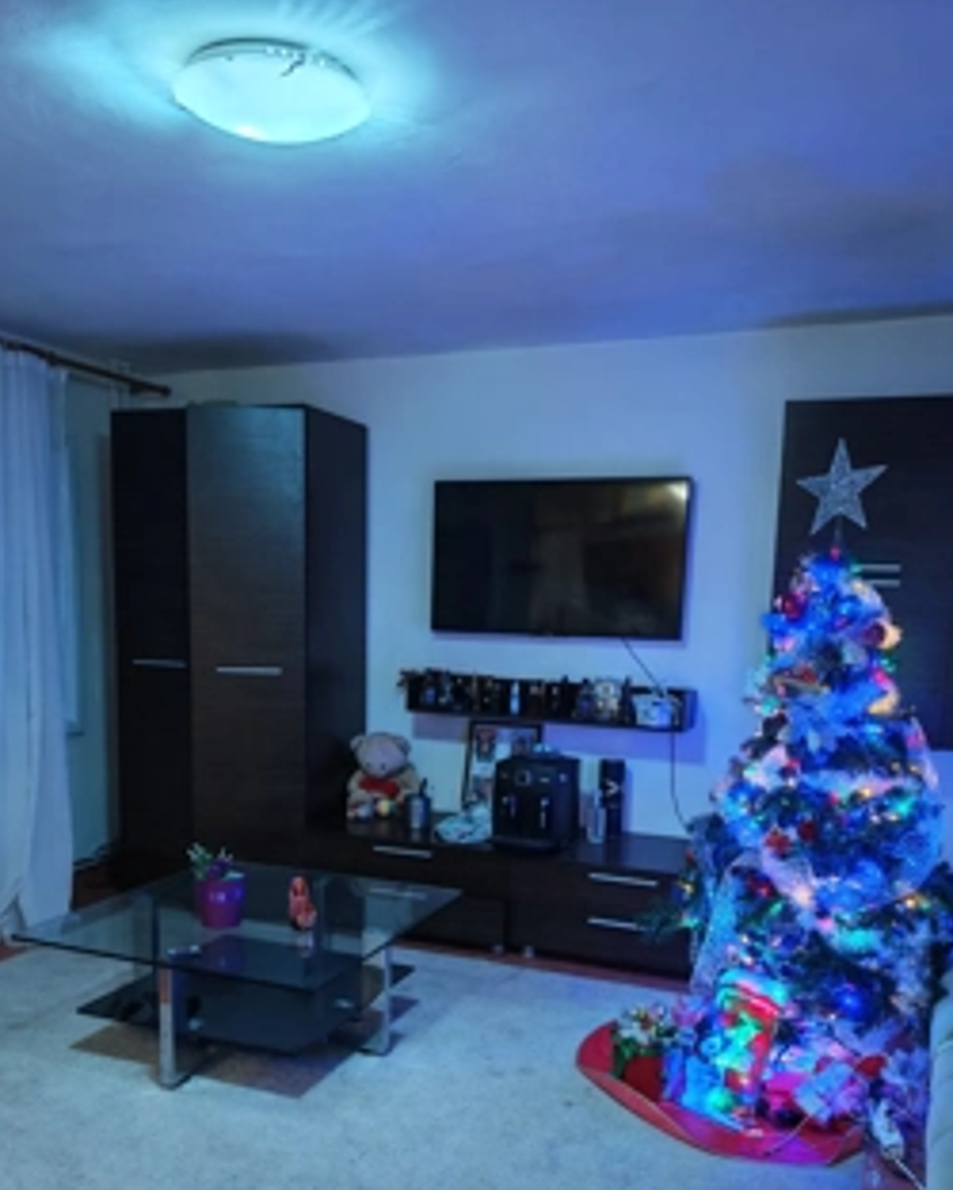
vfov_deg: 58.1
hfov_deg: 48.5
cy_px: 736
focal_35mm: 30
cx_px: 473
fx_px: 1057
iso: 250
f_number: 2
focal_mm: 6.83
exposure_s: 1/25
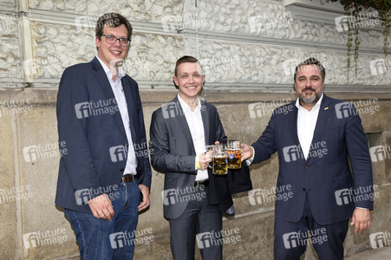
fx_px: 380
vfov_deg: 37.8
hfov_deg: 54.5
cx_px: 196
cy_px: 130
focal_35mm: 35
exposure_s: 1/160
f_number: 8
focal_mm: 35
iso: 800
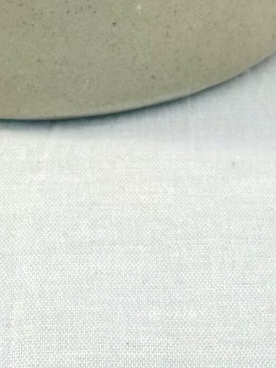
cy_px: -237
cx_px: 63
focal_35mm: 178
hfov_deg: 8.3
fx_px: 1891
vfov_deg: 10.6
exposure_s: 1/147
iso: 50
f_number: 1.78
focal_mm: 6.76
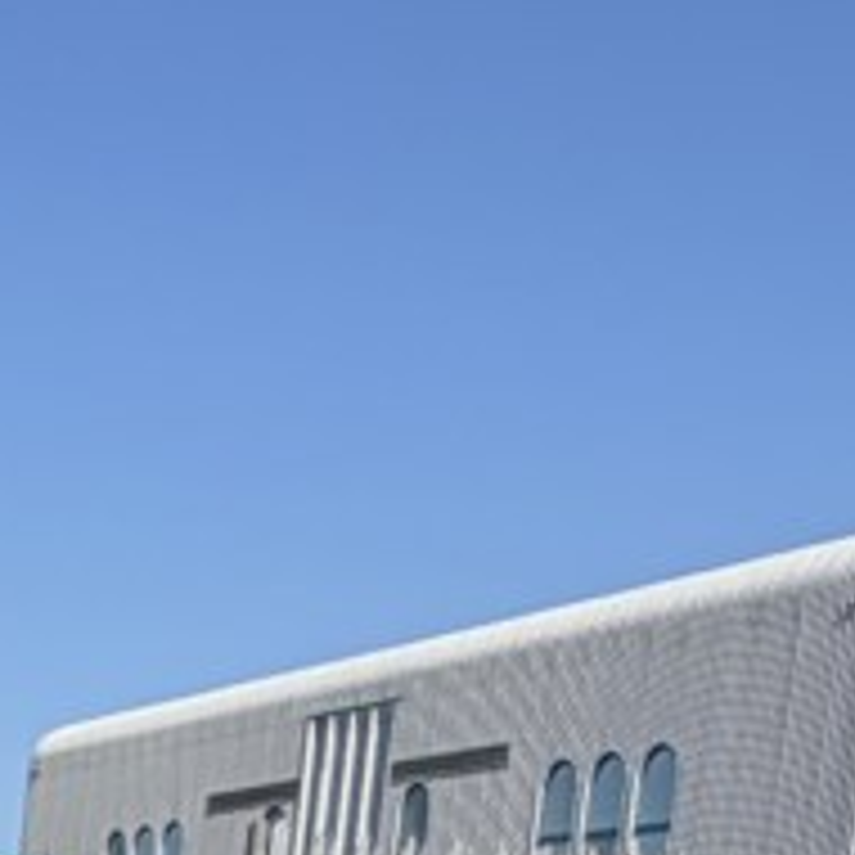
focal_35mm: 117
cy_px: 1534
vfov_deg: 13.4
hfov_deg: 12.6
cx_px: -972
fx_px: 3269
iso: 20
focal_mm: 2.22
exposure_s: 1/1497
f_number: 2.2
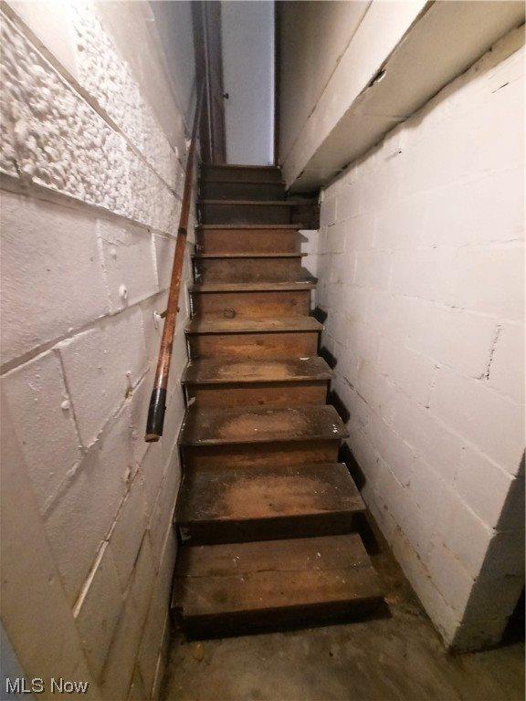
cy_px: 350
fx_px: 263
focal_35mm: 13
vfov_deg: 106.2
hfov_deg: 89.9
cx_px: 263
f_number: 2.2
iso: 800
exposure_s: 1/15
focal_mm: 1.74
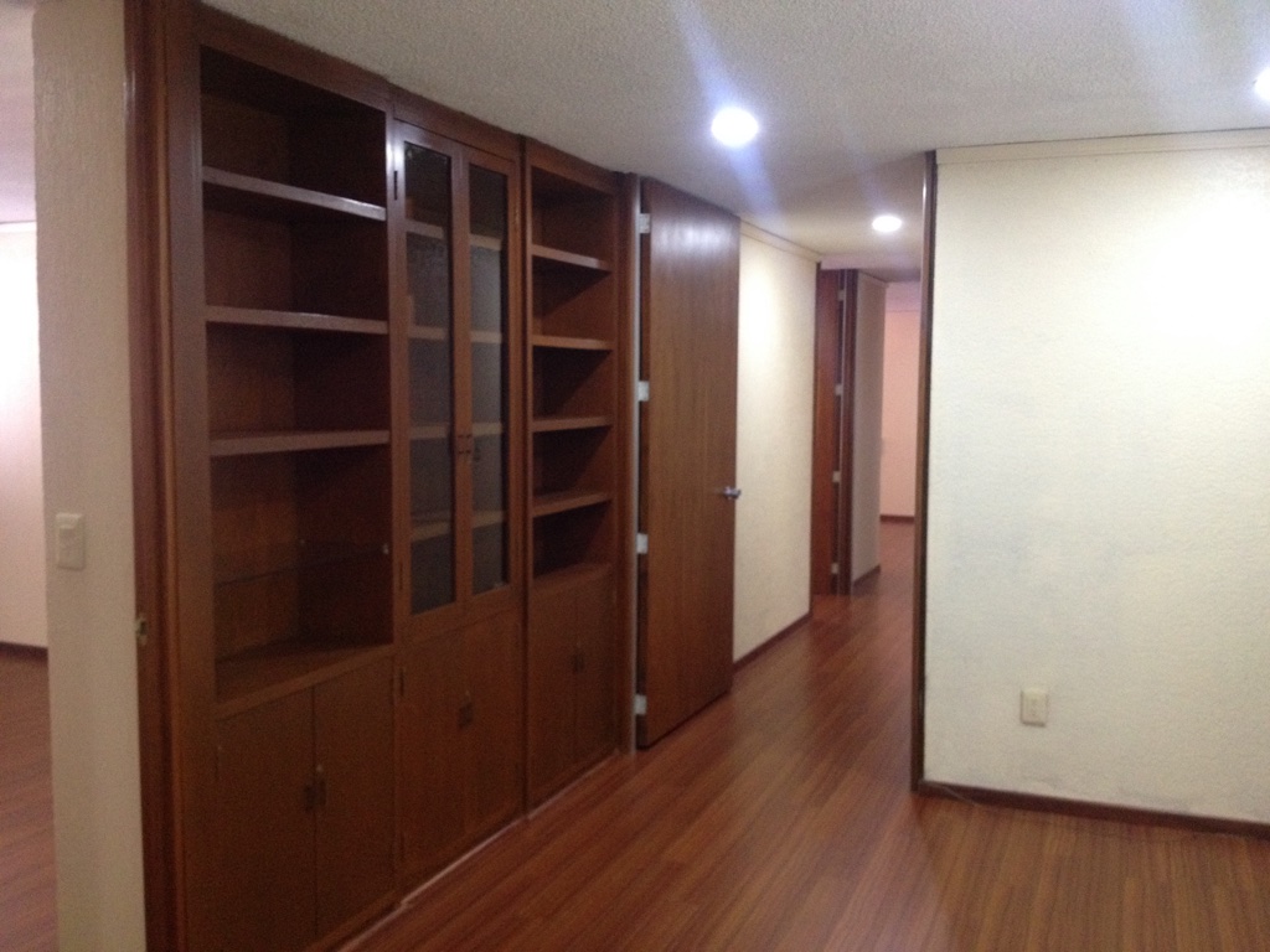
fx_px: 1284
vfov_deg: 40.7
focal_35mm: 35
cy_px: 476
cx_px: 635
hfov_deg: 52.6
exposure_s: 1/20
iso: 320
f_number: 2.4
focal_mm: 4.28
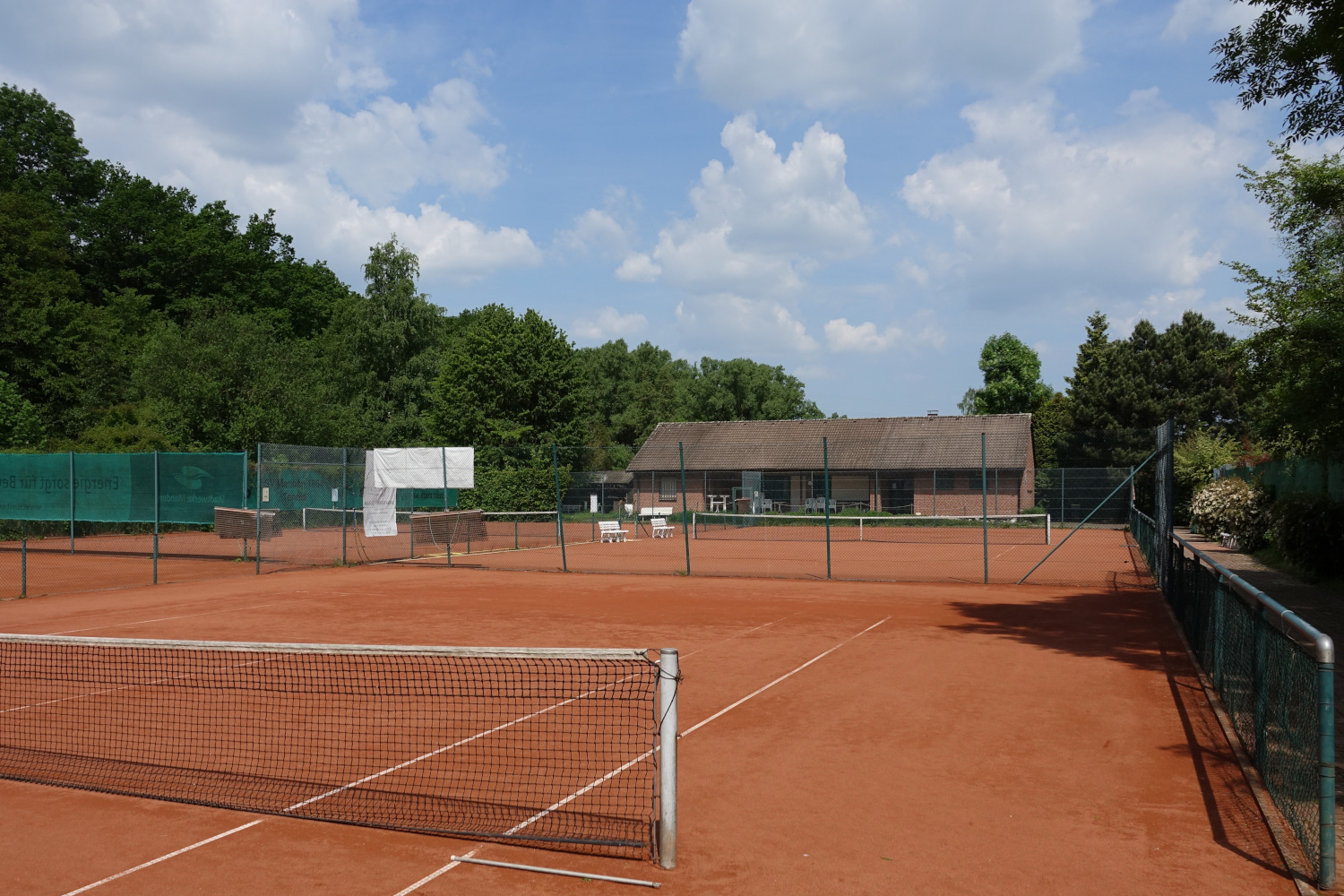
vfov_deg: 47.9
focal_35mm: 27
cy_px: 448
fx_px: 1008
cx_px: 672
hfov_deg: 67.4
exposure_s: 1/1000
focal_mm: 9.81
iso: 100
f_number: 4.5
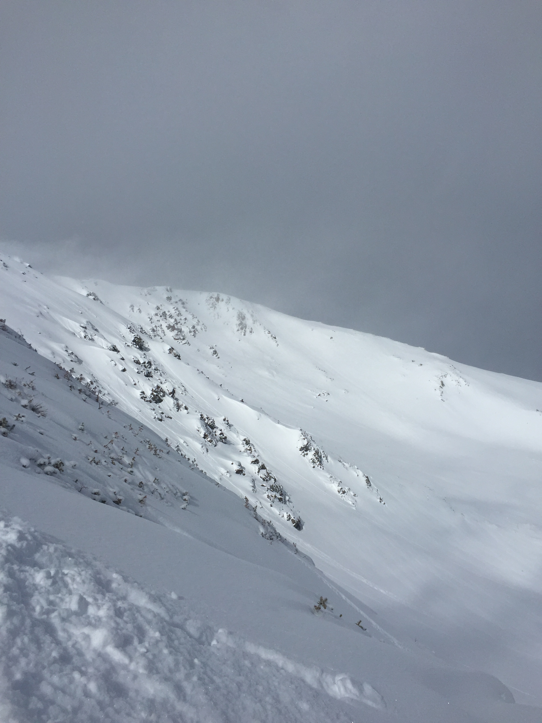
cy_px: 362
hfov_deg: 48.2
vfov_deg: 61.7
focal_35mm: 29
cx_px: 271
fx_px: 605
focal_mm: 4.15
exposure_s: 1/20000
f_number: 2.2
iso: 32
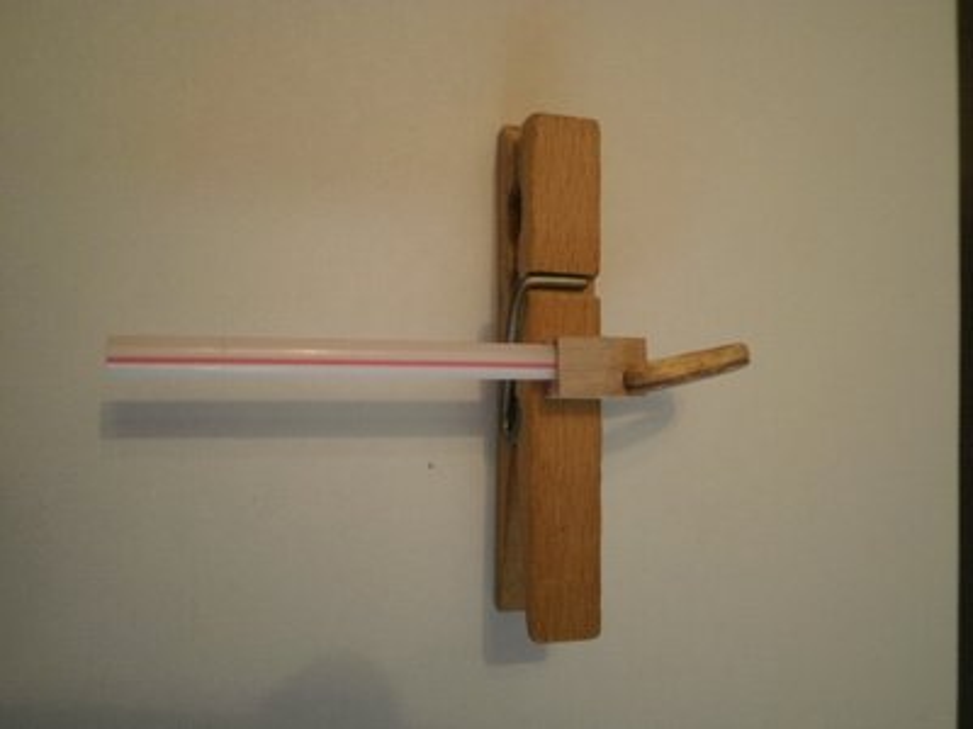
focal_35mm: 31
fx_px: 871
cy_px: 364
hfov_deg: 58.4
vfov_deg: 45.4
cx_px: 486
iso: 125
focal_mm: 5.45
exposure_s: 1/10
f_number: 2.9
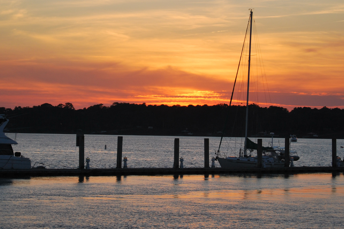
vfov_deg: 9.4
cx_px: 169
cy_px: 63
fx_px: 1395
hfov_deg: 14.1
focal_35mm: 146
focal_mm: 60
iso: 200
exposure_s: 1/320
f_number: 4.5
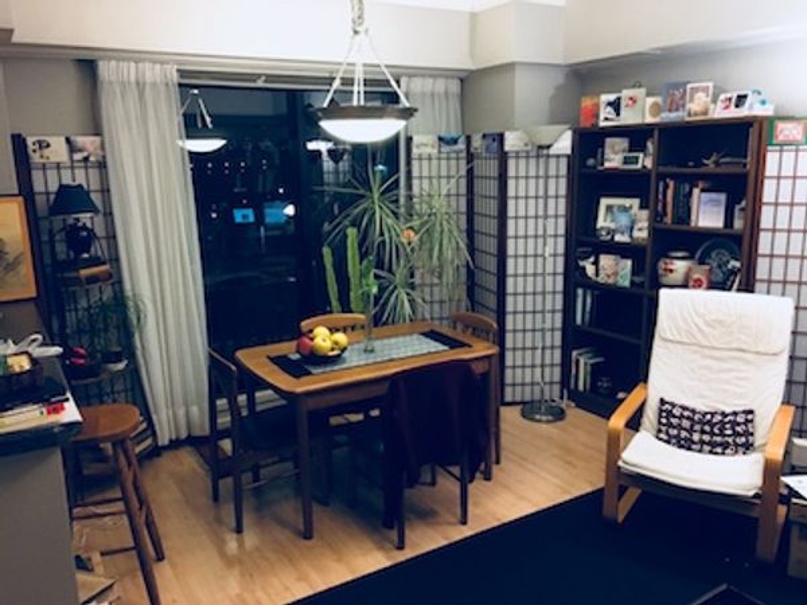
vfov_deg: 48.2
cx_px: 404
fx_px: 676
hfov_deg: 61.7
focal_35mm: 29
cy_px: 302
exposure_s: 1/30
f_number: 2.2
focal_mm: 4.15
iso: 200
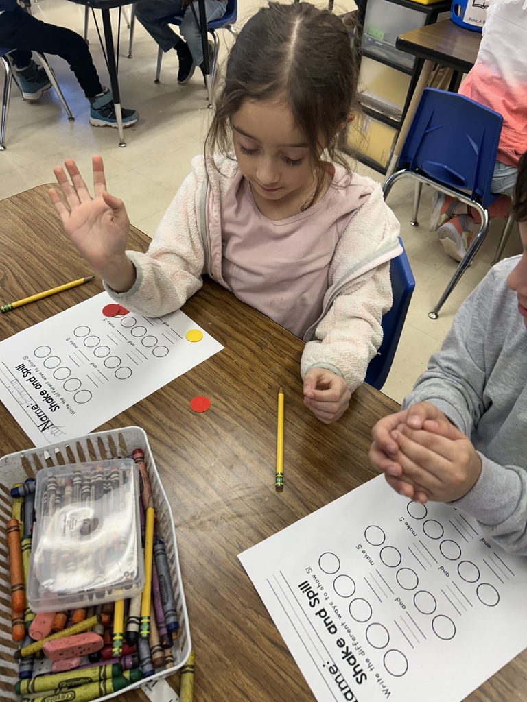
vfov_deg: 67.3
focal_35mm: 26
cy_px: 351
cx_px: 264
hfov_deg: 53.1
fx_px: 528
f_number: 1.5
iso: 100
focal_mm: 5.7
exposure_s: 1/120
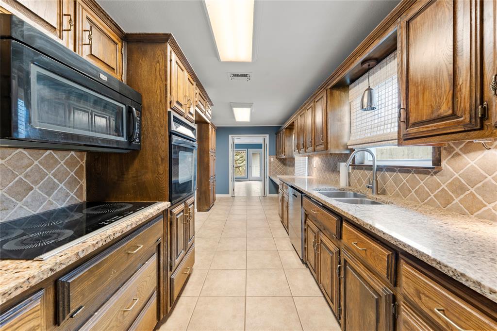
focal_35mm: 13
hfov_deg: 108.3
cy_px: 166
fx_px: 179
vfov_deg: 85.4
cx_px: 248
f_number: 10
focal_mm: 13
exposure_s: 6
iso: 250
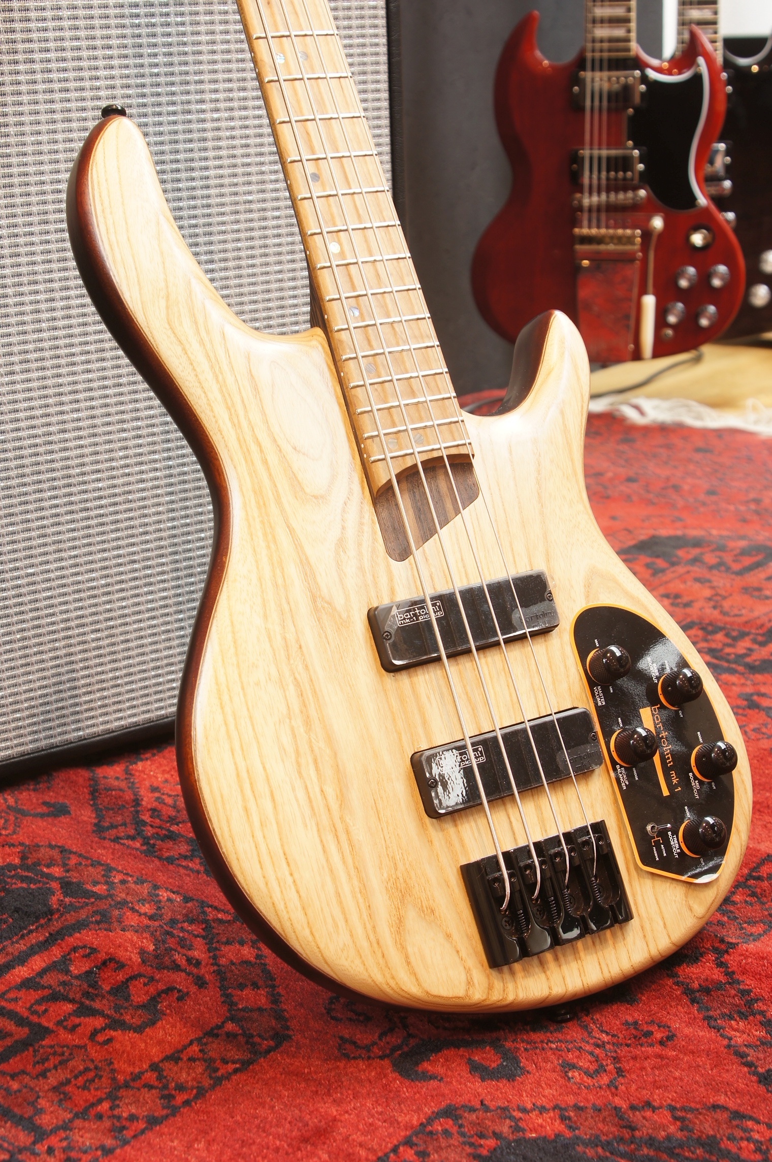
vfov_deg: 37.9
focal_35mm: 52
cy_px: 581
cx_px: 386
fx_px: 1693
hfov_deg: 25.7
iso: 100
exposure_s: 1/4
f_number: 6.3
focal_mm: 35
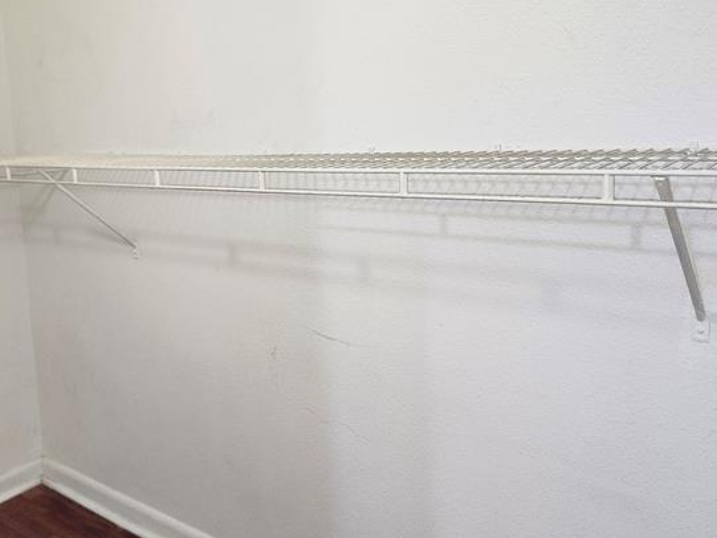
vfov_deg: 41.6
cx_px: 233
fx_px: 704
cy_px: 208
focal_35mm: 34
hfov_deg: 52.8
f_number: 1.8
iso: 800
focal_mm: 5.54
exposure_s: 1/120
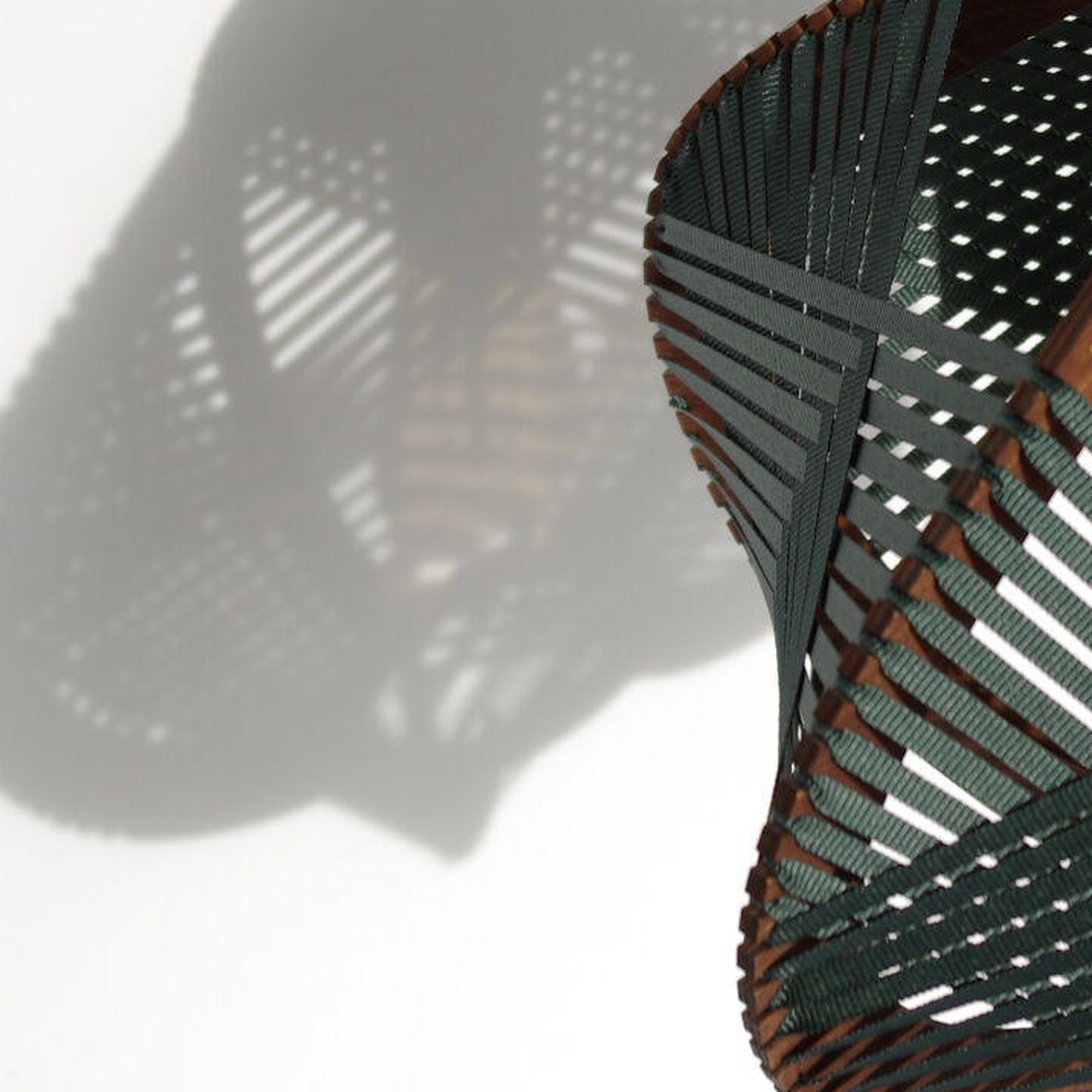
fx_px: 5214
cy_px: 360
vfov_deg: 11.9
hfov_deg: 11.9
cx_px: 810
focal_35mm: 146
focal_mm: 45
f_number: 5.6
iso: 160
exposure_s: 1/250
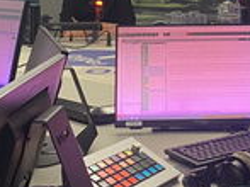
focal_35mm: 100
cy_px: -32
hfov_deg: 19.5
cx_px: 201
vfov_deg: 14.3
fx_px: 722
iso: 250
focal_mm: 4.25
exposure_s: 1/50
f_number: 1.8
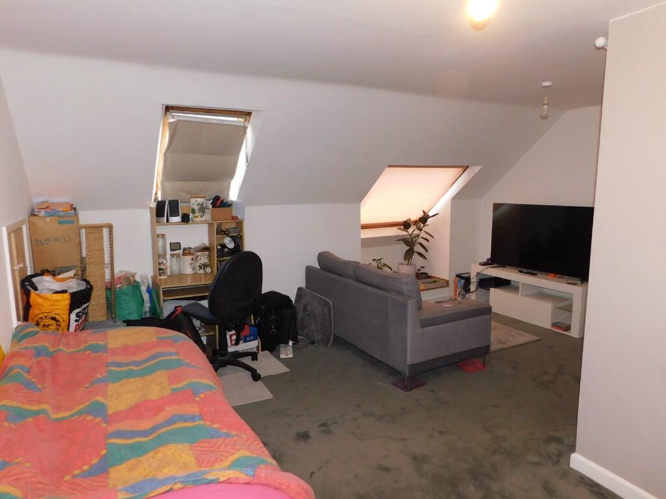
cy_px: 250
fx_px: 443
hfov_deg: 73.9
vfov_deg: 58.9
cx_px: 333
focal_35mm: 23
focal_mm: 4
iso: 200
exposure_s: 1/30
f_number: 3
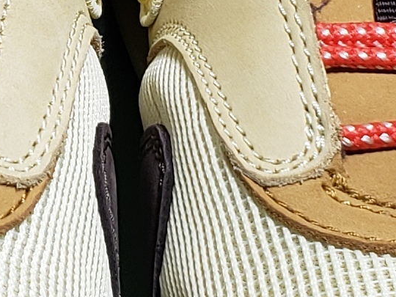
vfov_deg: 7.6
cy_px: 33
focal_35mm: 194
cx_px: 49
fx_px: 2219
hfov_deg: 10.2
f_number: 1.5
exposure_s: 1/322
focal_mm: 4.3
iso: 50
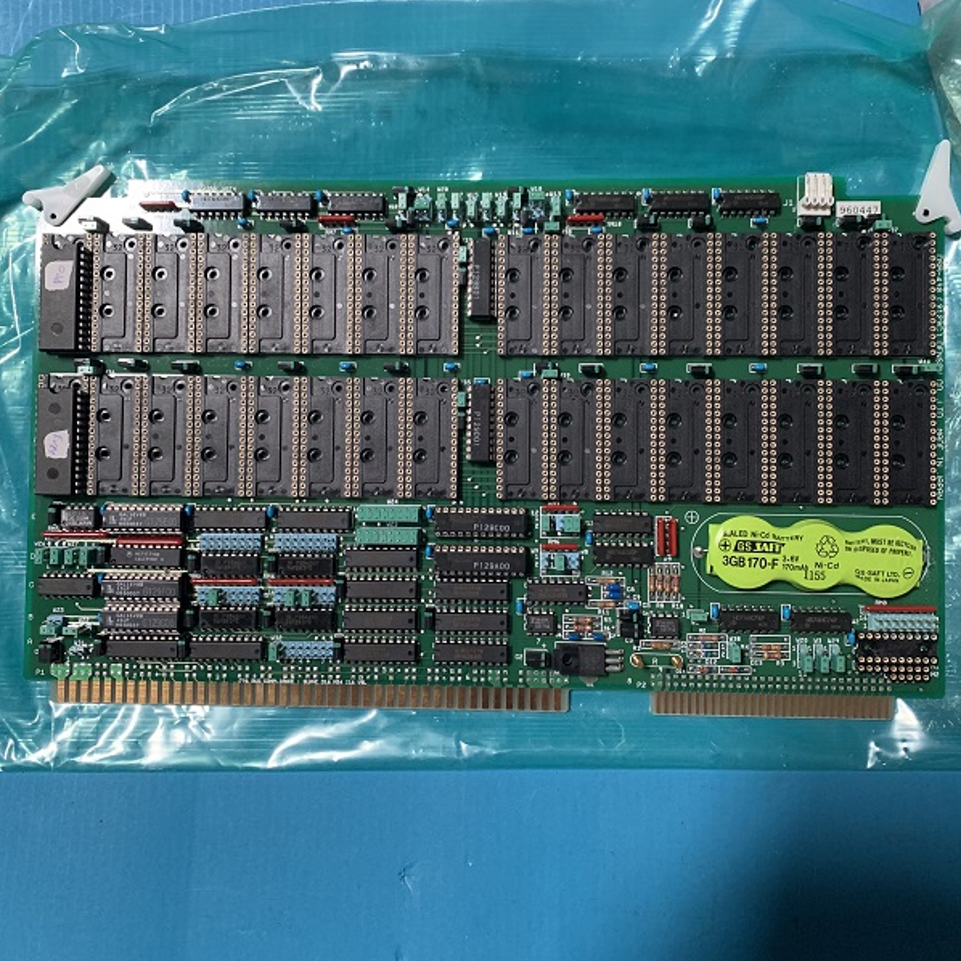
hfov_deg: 52.5
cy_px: 436
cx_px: 481
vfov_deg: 52.5
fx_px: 974
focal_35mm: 31
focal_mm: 4.25
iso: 400
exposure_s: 1/59
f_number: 1.8
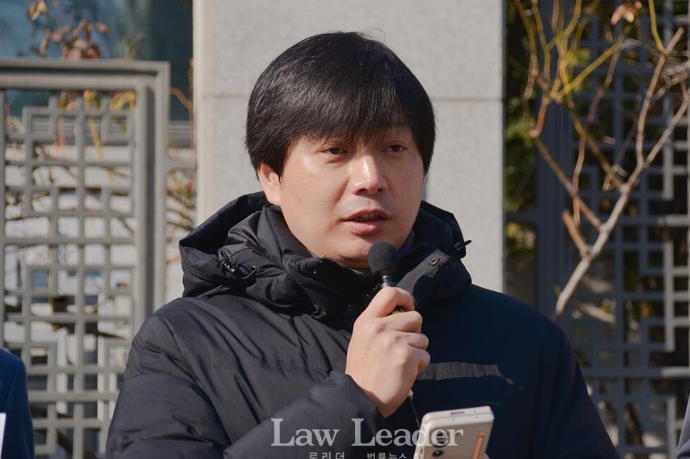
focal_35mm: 127
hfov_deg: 16.1
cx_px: 356
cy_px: 230
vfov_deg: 10.8
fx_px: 2434
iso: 100
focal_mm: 80
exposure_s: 1/1250
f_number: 5.3
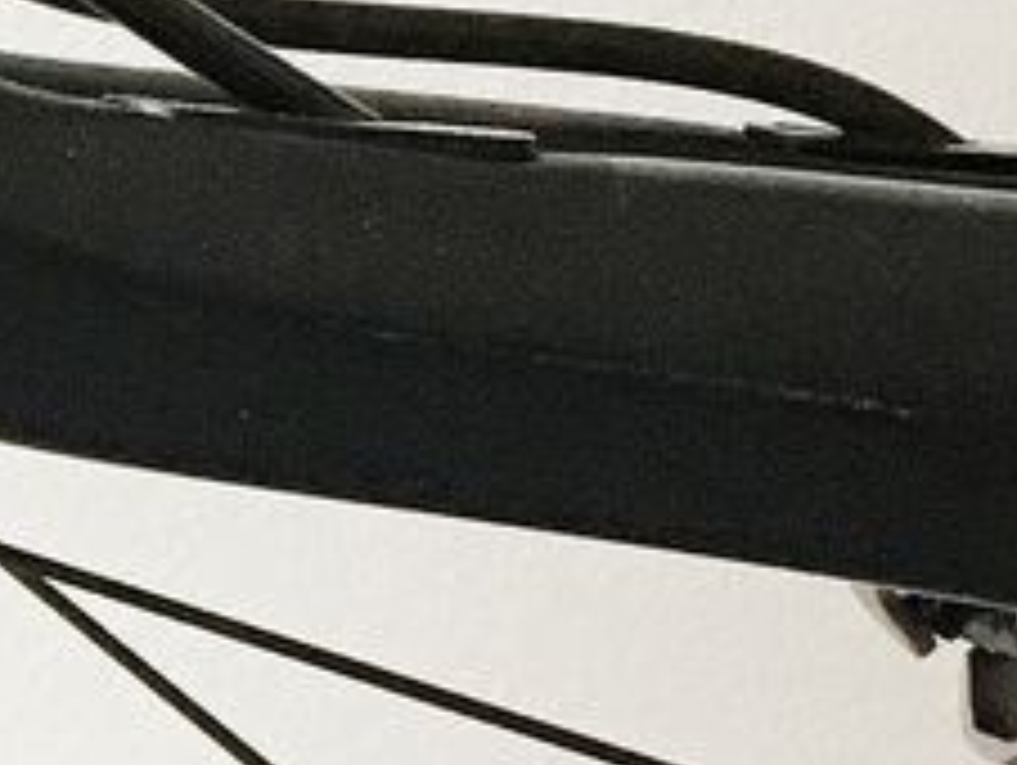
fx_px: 6029
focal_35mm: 205
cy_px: 842
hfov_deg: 9.0
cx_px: -1166
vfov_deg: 7.2
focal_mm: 4.15
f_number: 2.2
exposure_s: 1/33
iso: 200
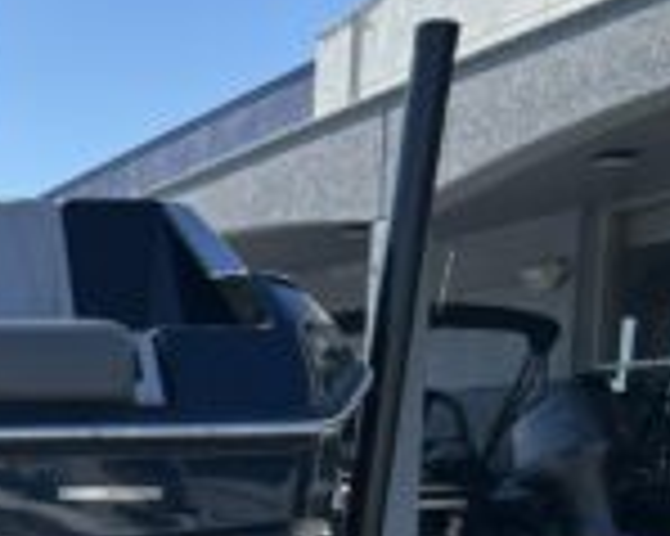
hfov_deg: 17.5
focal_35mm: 91
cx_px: -492
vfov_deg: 16.3
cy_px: 613
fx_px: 1803
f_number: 1.6
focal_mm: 5.96
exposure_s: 1/3937
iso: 50
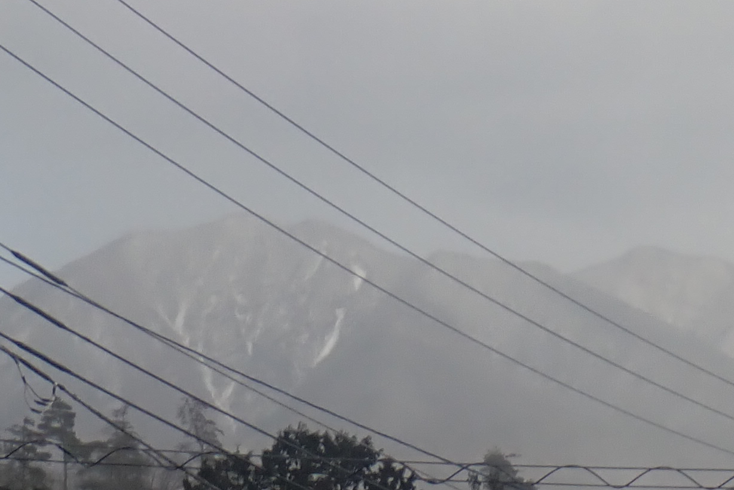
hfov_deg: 9.8
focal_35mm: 210
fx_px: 4282
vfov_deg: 6.5
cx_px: 263
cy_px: -105
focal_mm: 11.09
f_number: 5
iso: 100
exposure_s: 1/160
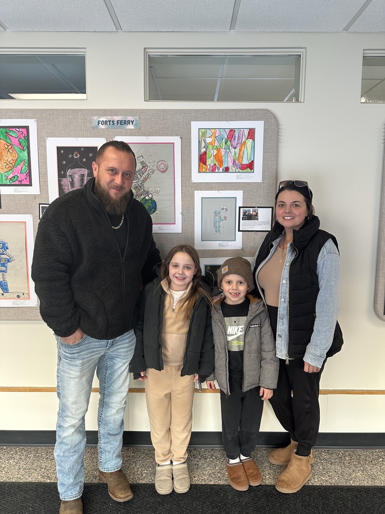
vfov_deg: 71.6
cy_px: 257
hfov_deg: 56.8
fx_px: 356
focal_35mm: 24
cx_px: 192
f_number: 1.78
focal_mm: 6.86
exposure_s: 1/120
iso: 160
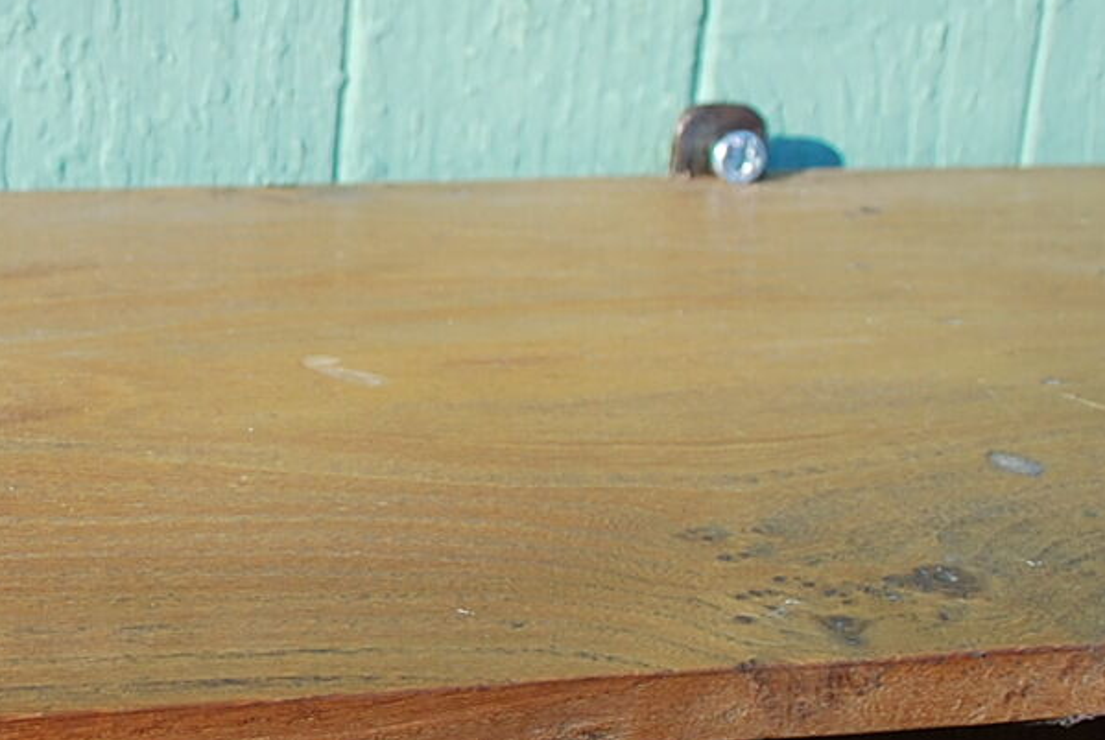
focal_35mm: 97
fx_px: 2981
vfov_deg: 14.1
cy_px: 576
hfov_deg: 19.8
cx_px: -203
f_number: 5.6
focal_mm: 20
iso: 125
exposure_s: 1/125
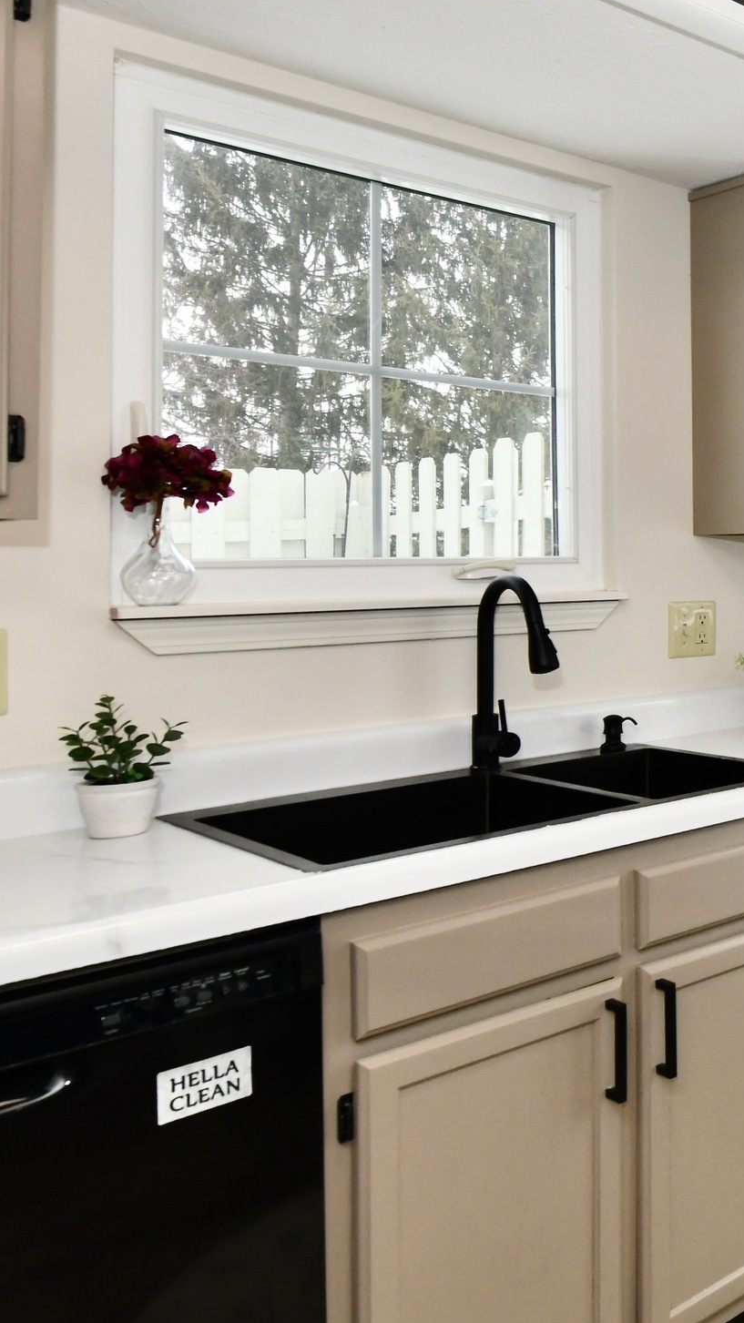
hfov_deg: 28.9
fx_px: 1088
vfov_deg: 62.5
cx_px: 1019
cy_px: 589
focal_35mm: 31
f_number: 9
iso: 1000
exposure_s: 1/250
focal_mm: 14
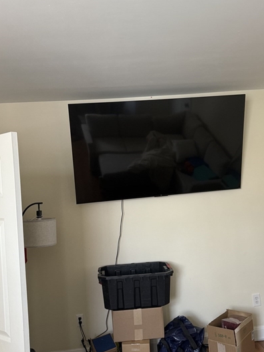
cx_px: 136
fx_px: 356
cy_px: 163
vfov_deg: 52.6
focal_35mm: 35
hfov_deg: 40.7
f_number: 1.78
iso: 200
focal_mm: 6.76
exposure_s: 1/63
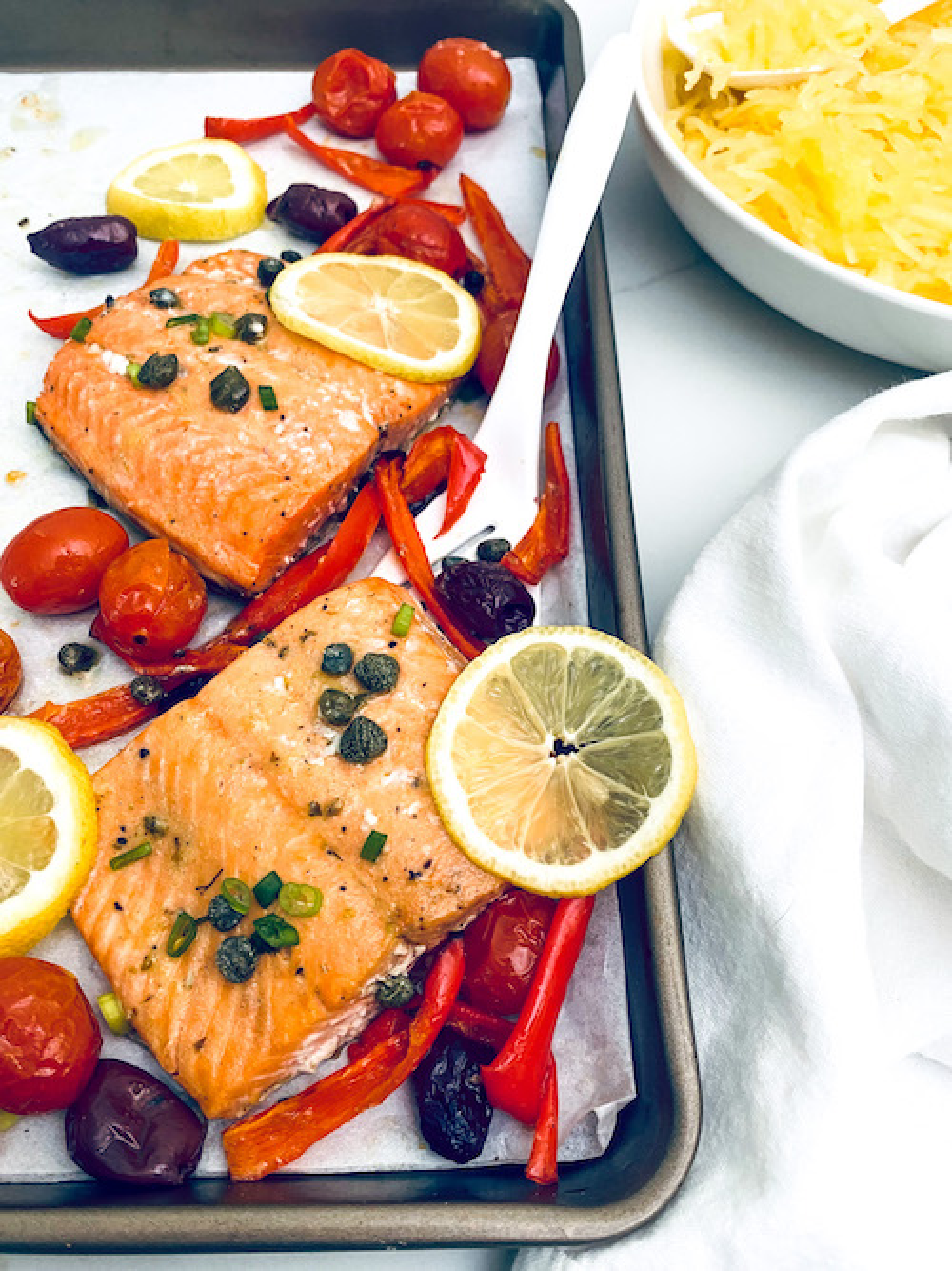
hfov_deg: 53.0
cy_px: 636
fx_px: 954
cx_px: 476
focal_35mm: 26
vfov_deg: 67.3
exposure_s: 1/60
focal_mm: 4.25
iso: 160
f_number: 1.8
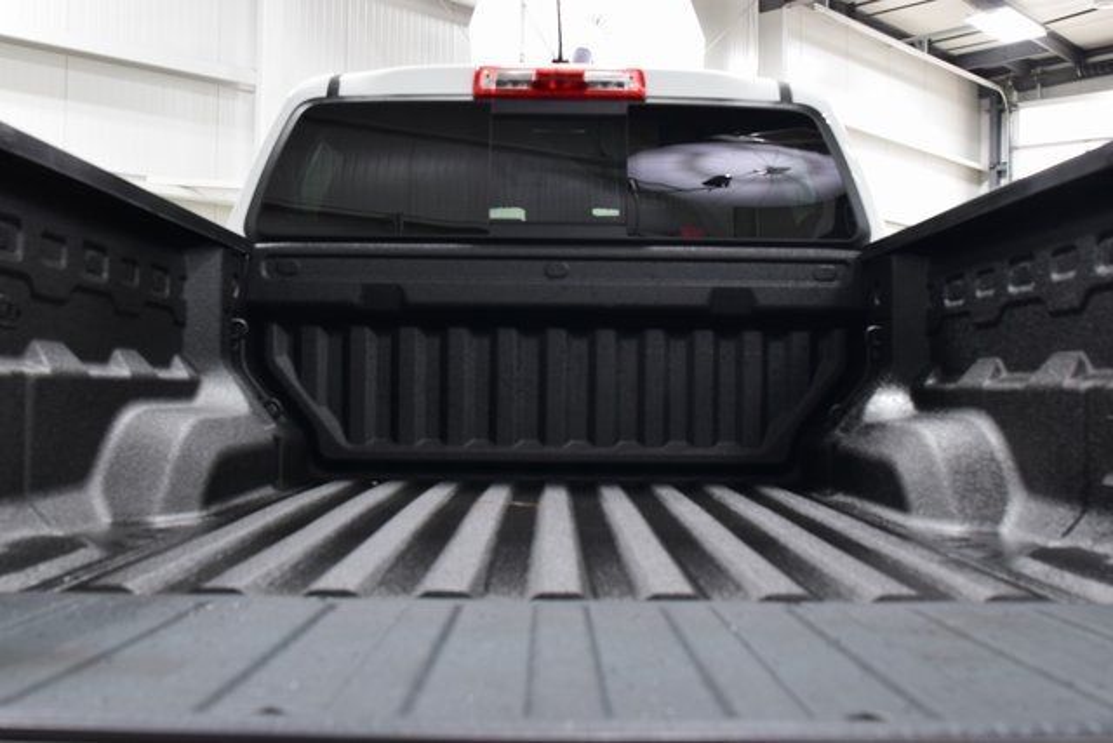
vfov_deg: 36.9
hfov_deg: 53.1
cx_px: 556
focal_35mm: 36
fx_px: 1113
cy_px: 372
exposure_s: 1/15
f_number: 6.3
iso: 560
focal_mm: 24
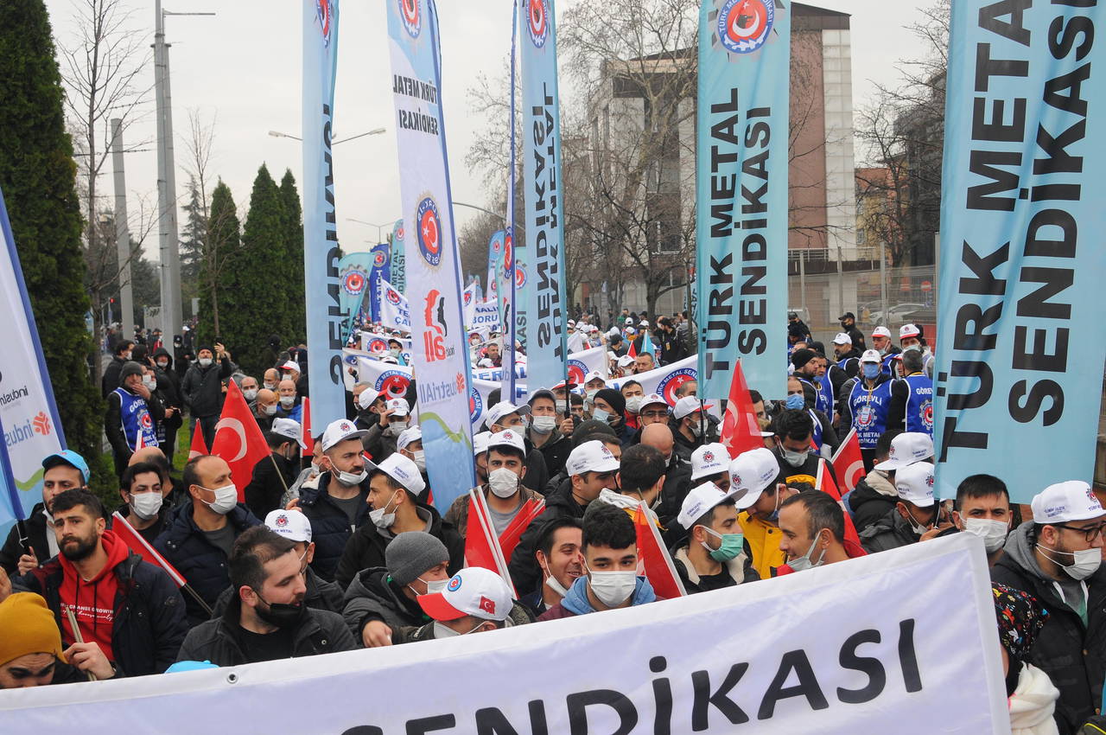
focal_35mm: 42
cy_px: 368
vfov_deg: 31.8
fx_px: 1289
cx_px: 553
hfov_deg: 46.5
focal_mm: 28
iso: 400
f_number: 6.3
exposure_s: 1/125
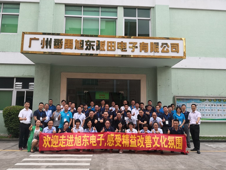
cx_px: 111
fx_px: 183
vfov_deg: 49.8
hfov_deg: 63.4
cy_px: 85
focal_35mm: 28
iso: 50
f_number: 1.6
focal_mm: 3.95
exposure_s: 1/350
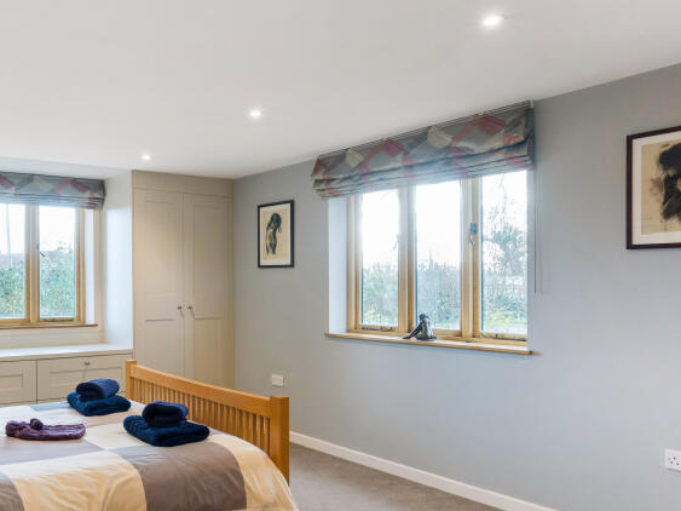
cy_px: 297
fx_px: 551
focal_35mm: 28
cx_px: 195
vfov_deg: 49.5
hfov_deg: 60.9
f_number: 8
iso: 640
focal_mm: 16
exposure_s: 1/15
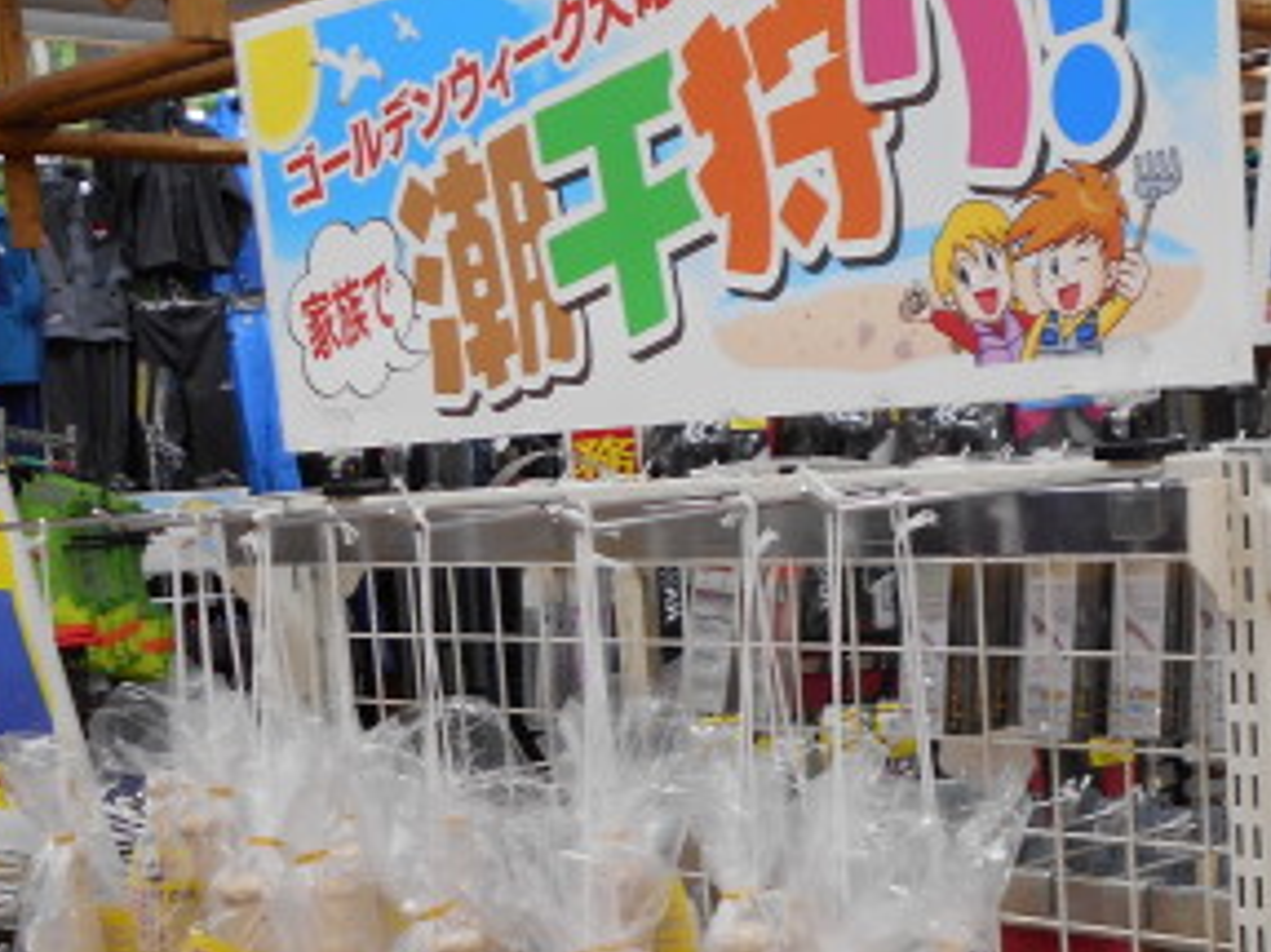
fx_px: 2459
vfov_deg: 21.4
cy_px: 850
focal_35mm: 67
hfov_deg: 28.8
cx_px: 855
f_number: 3.4
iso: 110
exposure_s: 1/30
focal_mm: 5.1
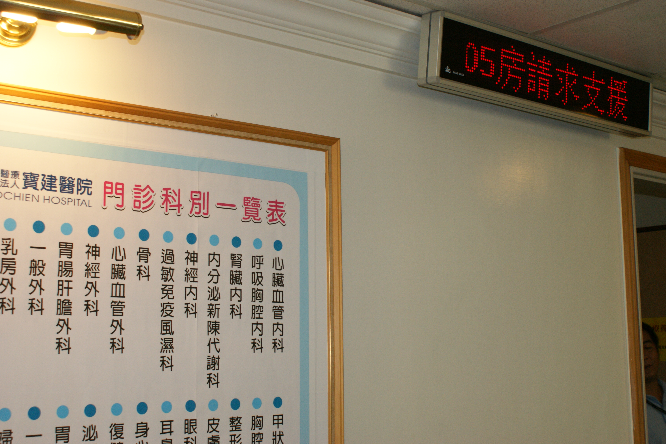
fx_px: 832
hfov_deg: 43.6
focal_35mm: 45
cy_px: 222
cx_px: 333
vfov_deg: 29.9
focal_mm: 30
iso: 400
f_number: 5.6
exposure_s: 1/60
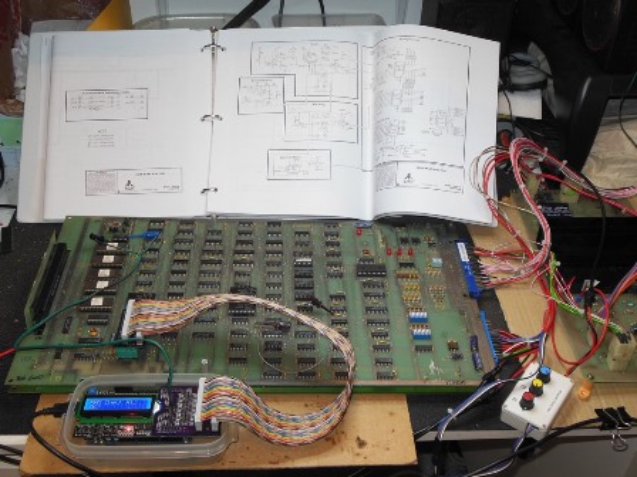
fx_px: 699
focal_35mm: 38
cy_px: 238
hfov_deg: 49.0
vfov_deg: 37.7
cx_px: 318
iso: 125
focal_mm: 6.8
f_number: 3.6
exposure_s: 1/30
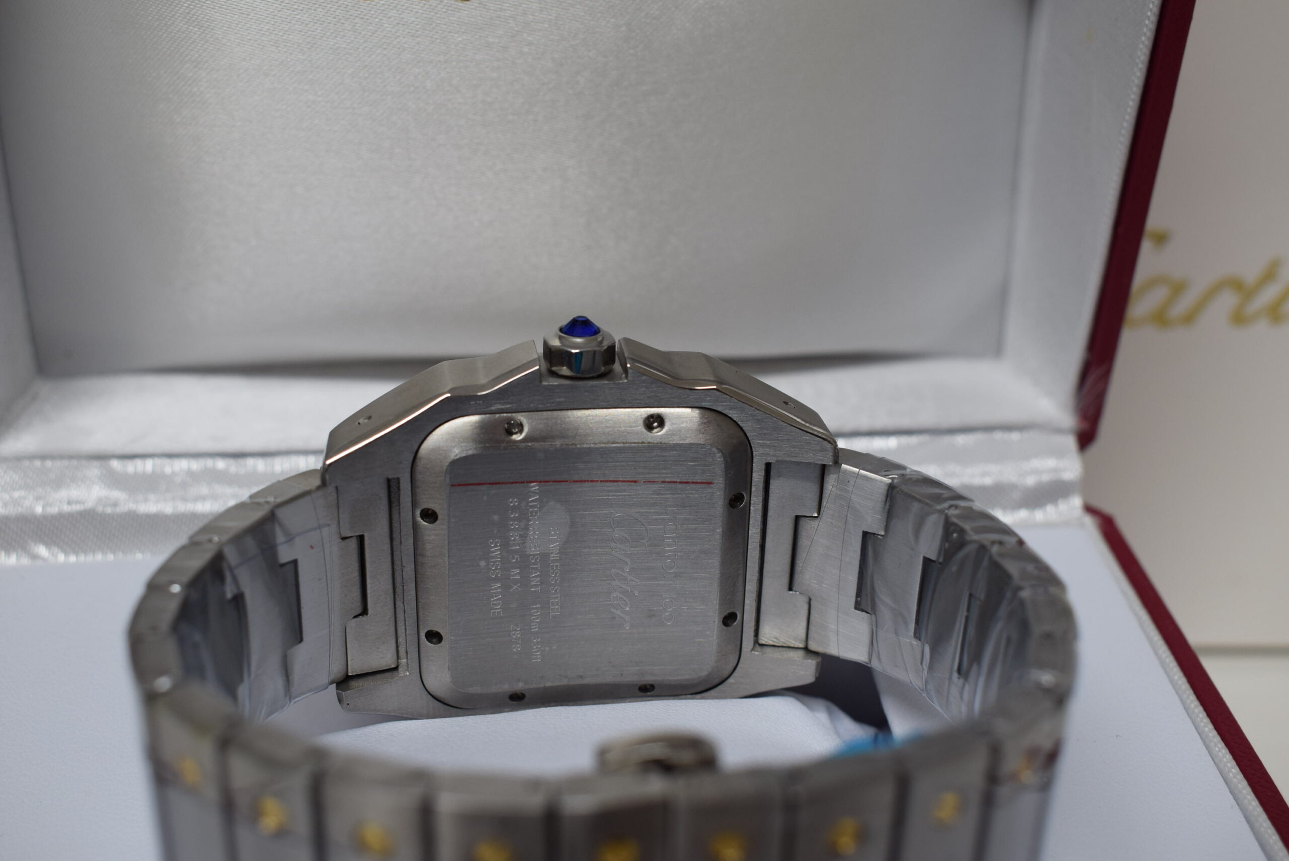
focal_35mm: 42
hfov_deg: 46.4
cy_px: 430
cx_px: 644
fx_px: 1505
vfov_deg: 31.9
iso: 400
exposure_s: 1/40
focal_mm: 28
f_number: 7.1
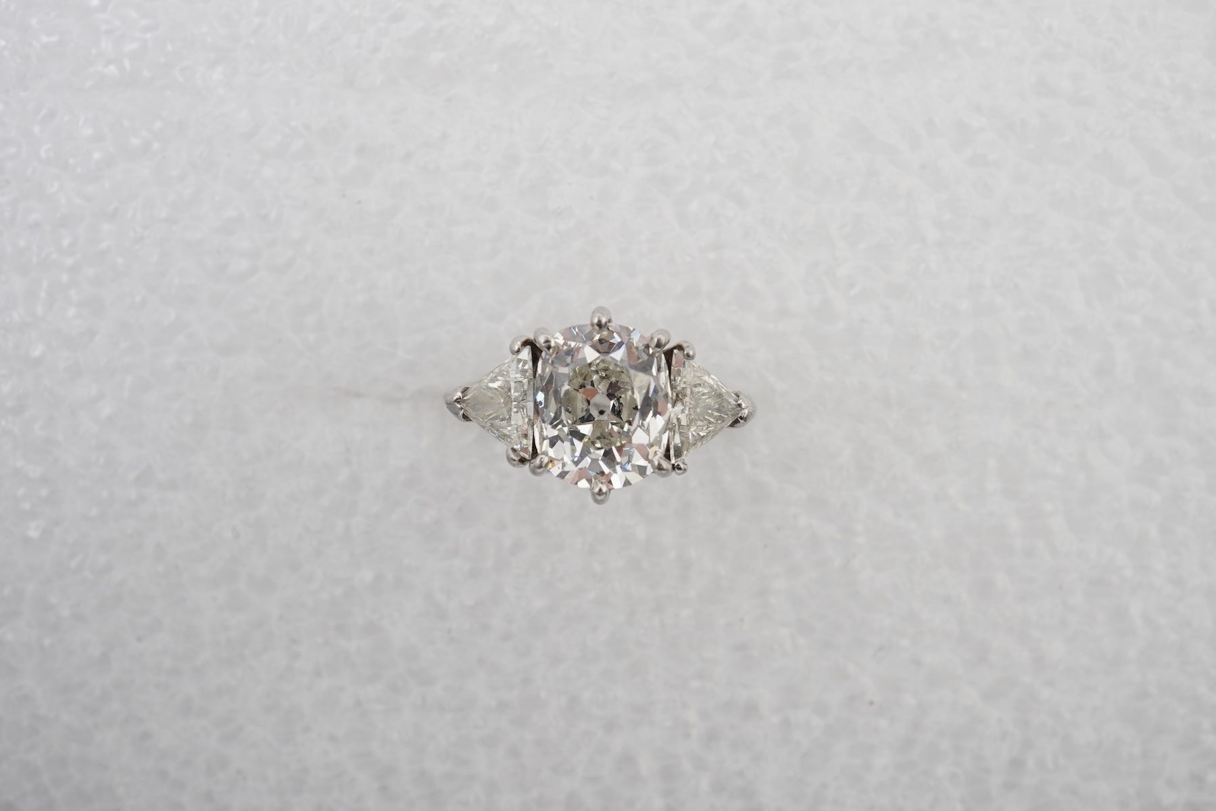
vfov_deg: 29.9
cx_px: 608
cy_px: 406
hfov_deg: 43.6
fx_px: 1520
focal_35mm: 45
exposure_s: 1/125
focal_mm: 30
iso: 500
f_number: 16
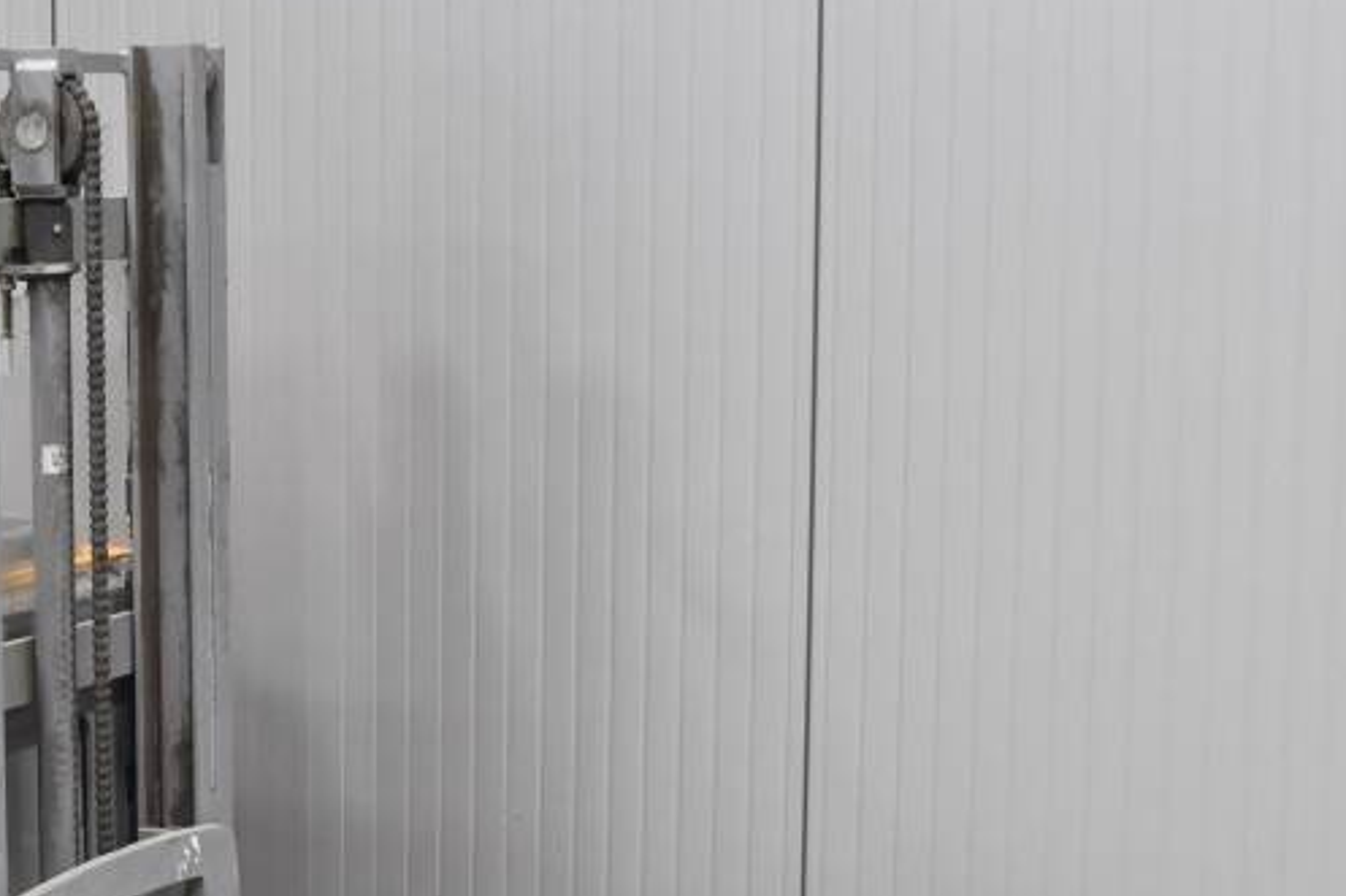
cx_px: 116
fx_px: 3252
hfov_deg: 22.8
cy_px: 614
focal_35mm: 87
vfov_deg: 15.7
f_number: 5
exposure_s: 1/25
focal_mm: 24
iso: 1600
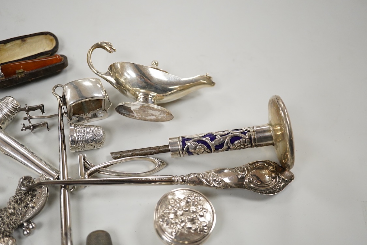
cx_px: 184
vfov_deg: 29.9
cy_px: 122
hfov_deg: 43.6
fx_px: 459
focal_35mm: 45
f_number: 3.5
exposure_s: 1/640
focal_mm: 30
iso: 2500
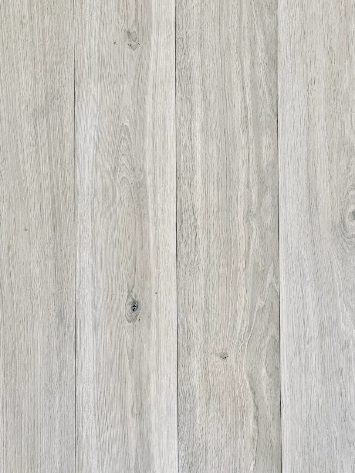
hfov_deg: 19.1
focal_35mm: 77
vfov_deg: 25.3
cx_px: 178
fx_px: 1053
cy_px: 236
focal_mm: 9
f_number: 2.8
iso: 160
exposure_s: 1/100
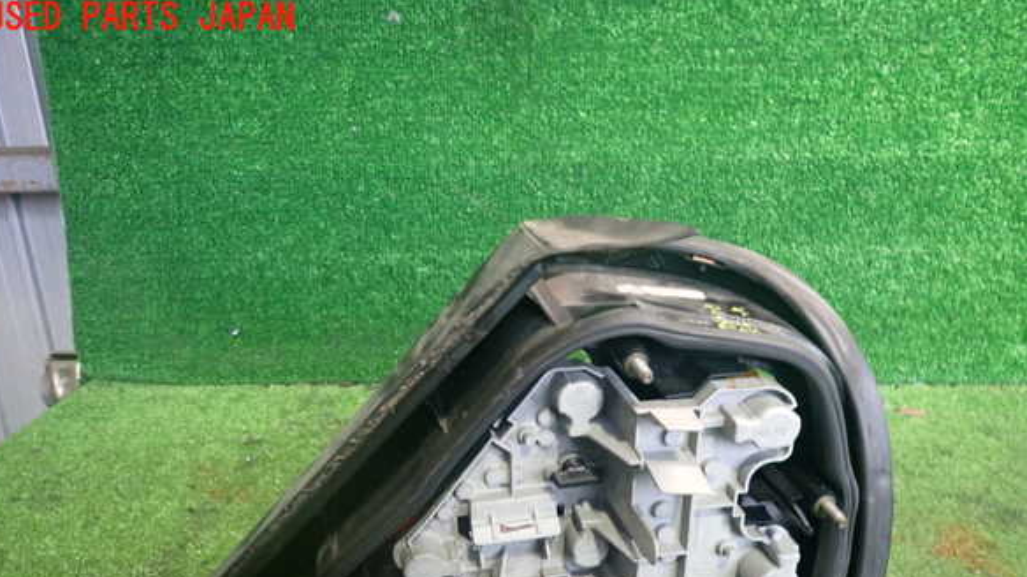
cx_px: 503
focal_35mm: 28
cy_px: 392
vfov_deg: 40.8
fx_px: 762
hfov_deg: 67.9
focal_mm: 4.5
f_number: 2
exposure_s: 1/30
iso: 500
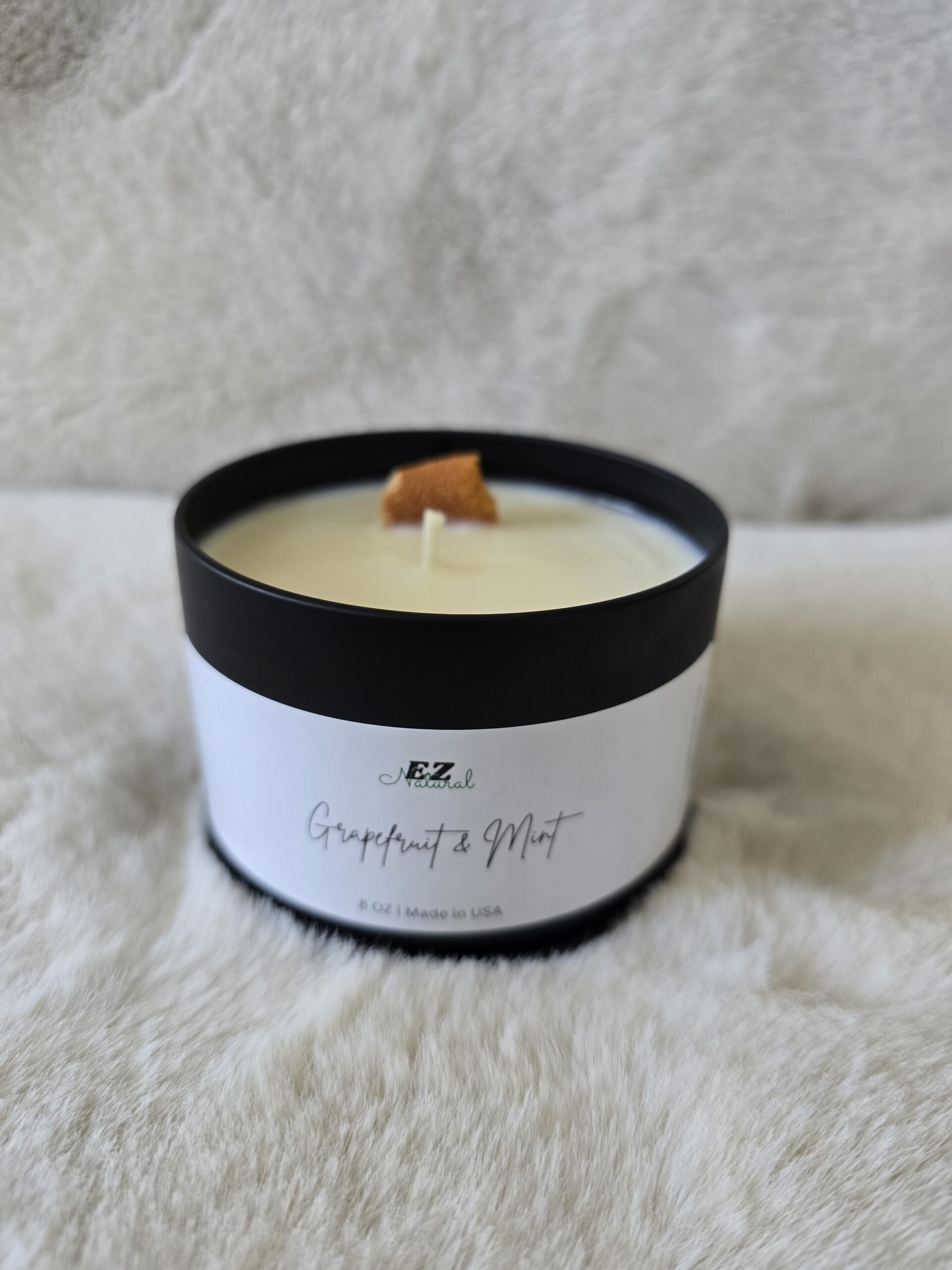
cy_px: 635
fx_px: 843
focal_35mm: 23
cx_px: 476
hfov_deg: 58.9
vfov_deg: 73.9
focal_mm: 6.3
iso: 400
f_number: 1.7
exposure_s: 1/120
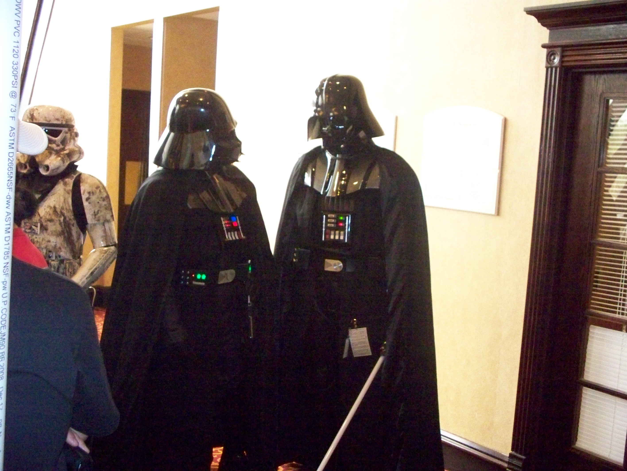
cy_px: 236
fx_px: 852
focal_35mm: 47
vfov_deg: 30.9
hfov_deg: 40.4
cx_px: 314
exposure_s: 1/60
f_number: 2.9
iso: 1600
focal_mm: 9.86
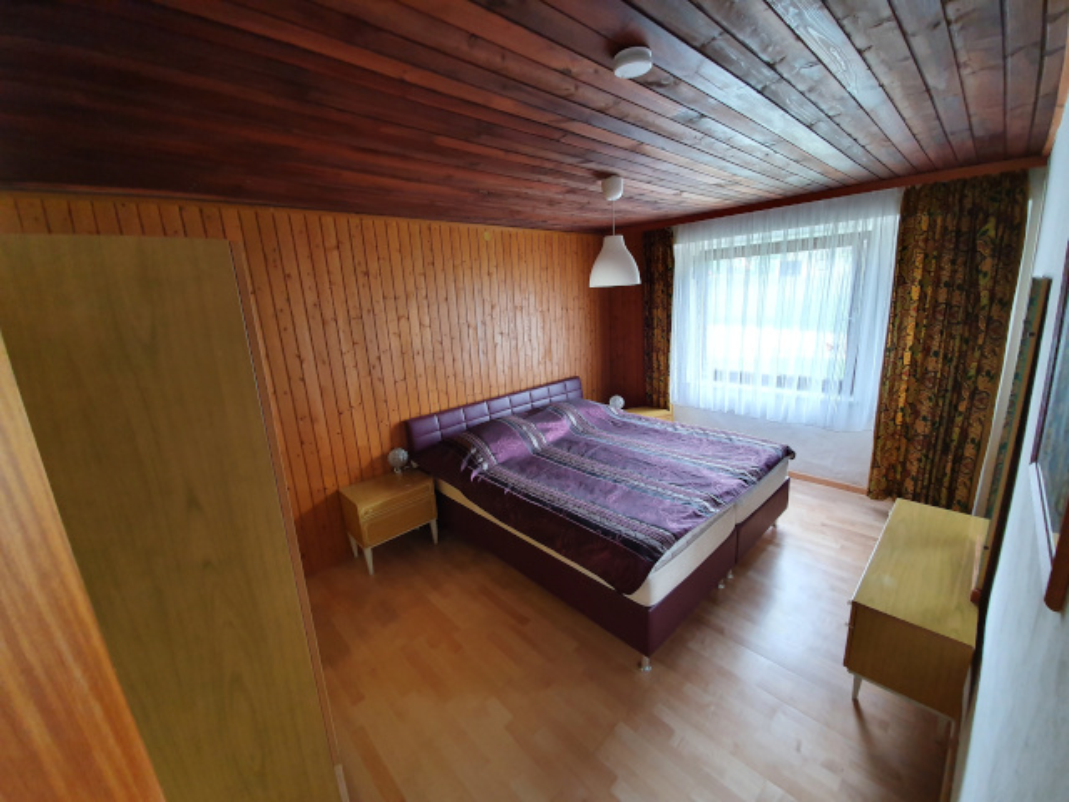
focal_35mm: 13
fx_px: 401
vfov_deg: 89.9
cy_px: 401
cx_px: 534
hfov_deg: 106.2
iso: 250
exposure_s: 1/50
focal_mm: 1.8
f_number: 2.2
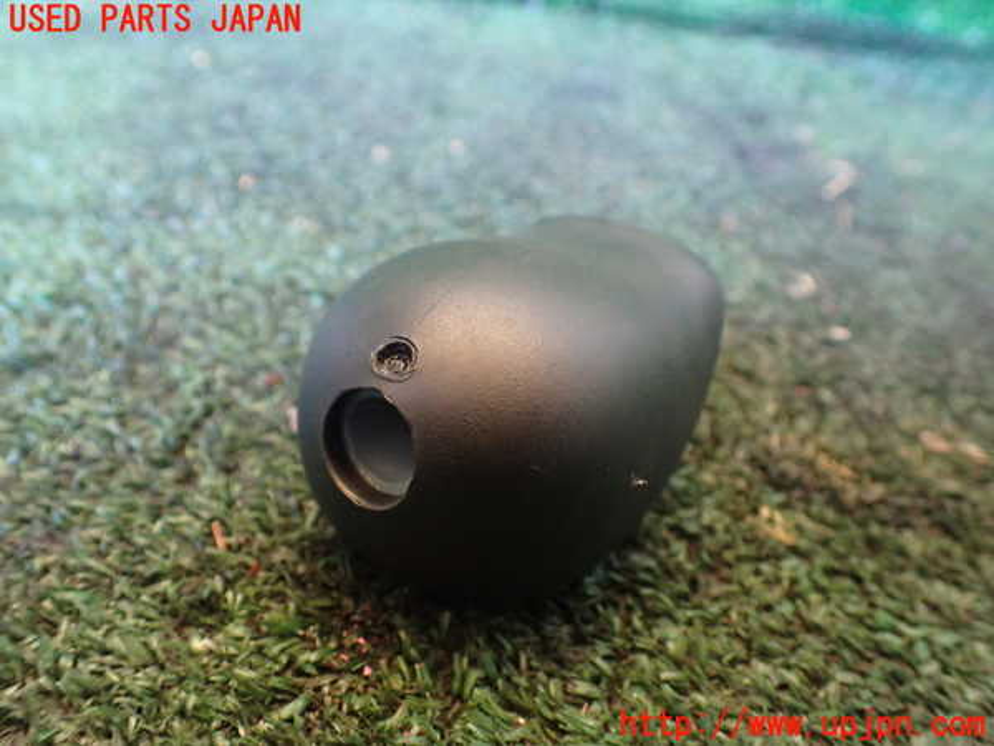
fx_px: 861
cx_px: 497
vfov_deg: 46.8
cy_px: 373
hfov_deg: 60.0
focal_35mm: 30
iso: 1000
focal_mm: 5.4
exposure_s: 1/30
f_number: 2.3
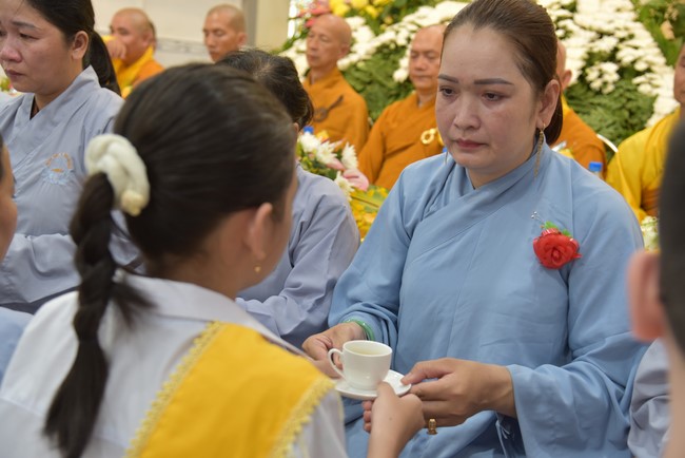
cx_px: 342
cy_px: 229
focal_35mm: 46
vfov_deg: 29.3
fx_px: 876
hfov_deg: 42.7
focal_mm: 46
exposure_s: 1/60
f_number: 4
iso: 720
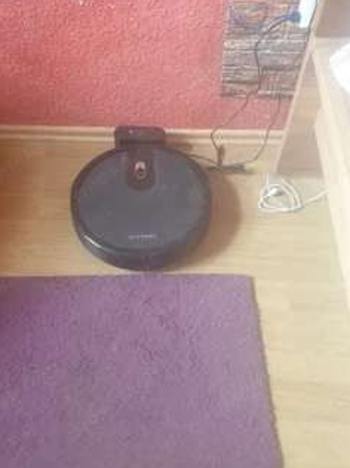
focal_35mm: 33
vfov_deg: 54.9
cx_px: 148
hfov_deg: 42.8
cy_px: 184
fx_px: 445
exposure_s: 1/30
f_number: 2.4
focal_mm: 4.3
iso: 250
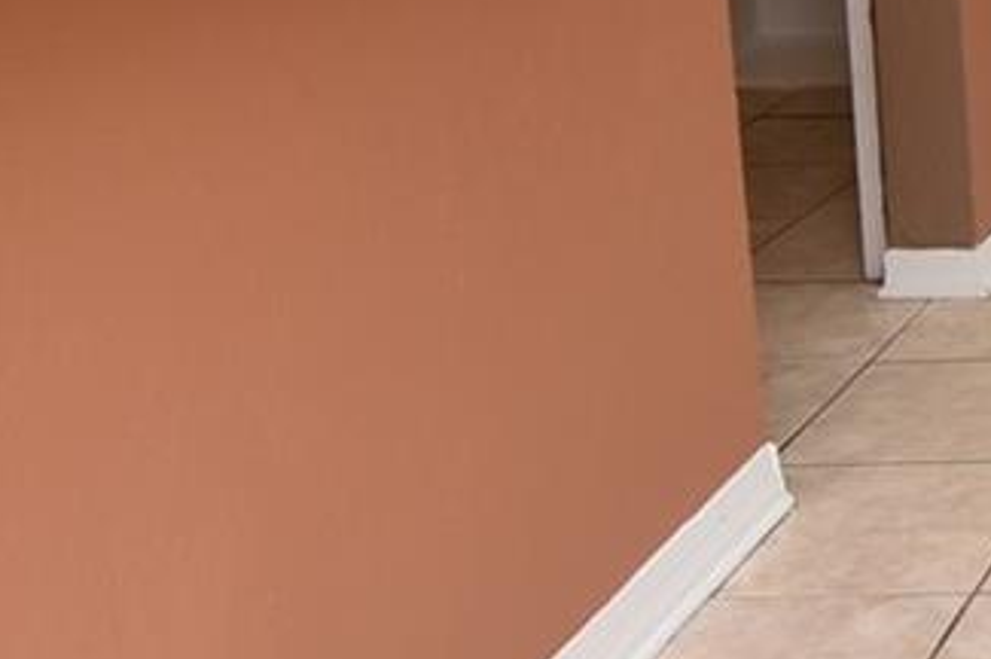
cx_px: 1878
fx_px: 2035
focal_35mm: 74
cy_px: -29
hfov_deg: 19.1
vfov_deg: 17.9
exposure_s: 1/80
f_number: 4.5
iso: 200
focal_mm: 10
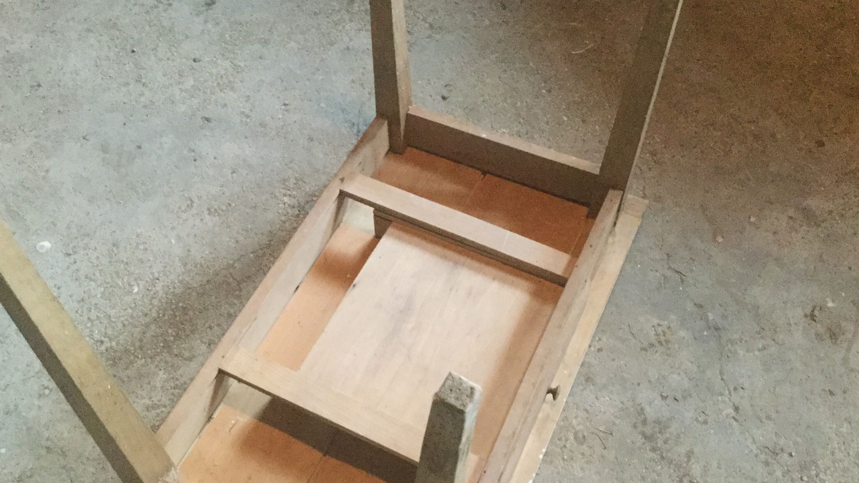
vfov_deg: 32.7
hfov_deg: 55.3
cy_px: 296
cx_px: 406
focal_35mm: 36
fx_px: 820
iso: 320
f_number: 2.4
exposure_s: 1/17
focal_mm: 3.3
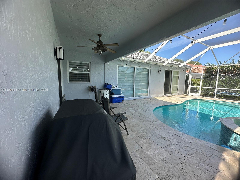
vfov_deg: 85.7
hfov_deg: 102.1
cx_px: 120
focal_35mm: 14
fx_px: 97
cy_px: 90
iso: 40
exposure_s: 1/312
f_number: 2.2
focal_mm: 2.22
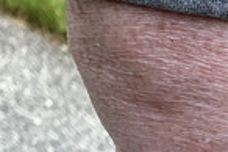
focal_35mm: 148
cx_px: 353
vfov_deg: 8.1
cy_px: 423
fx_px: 936
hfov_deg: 13.1
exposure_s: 1/161
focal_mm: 4.25
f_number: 1.8
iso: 25
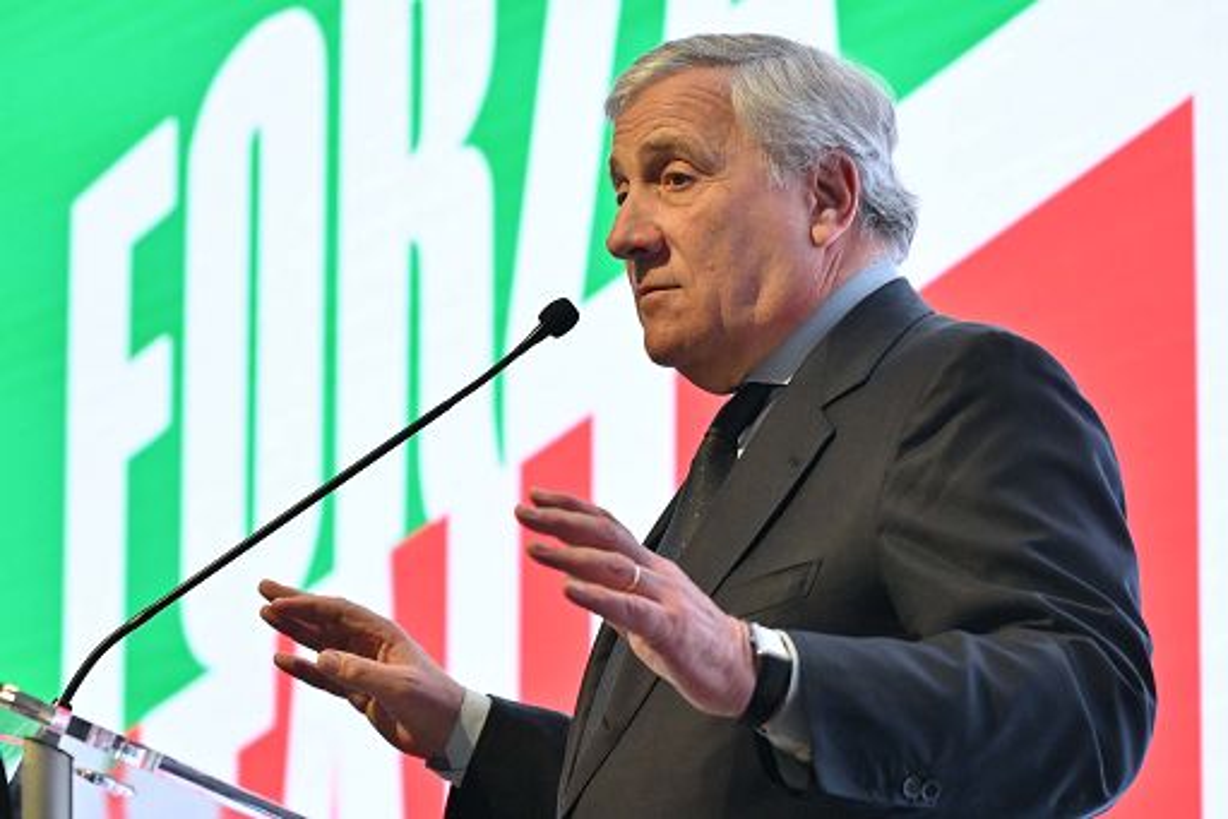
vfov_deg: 9.5
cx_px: 614
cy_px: 410
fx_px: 4913
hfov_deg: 14.2
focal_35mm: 144
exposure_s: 1/250
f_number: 4
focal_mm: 96
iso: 2500
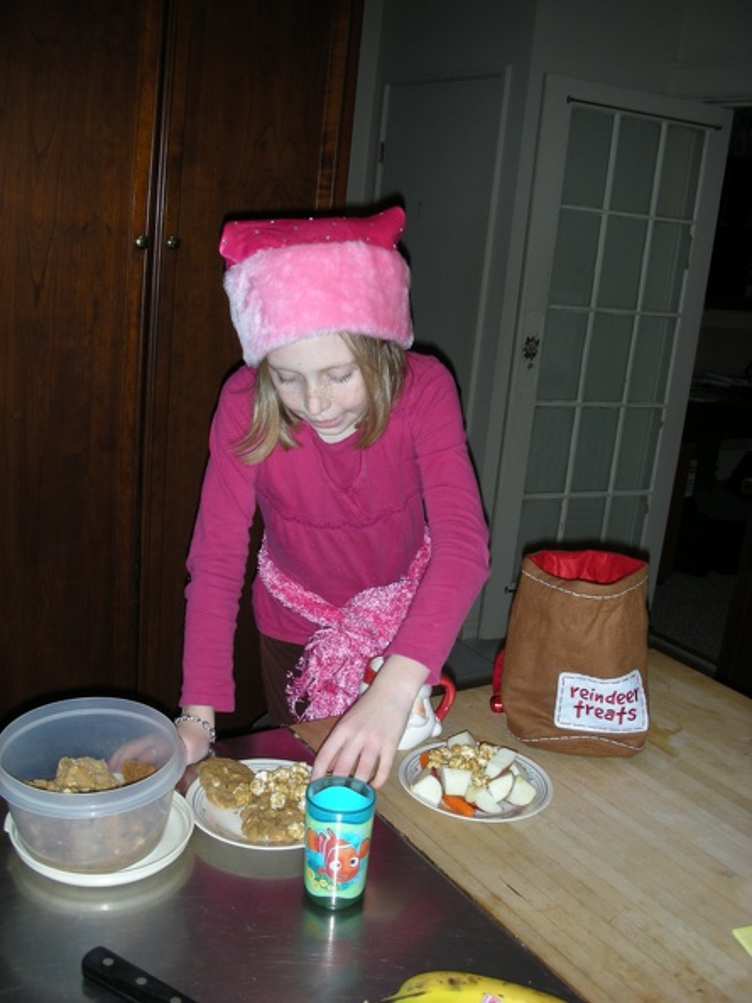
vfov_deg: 52.6
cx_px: 376
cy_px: 502
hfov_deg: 40.7
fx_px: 1015
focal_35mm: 35
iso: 60
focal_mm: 5.8
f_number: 2.8
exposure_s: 1/60
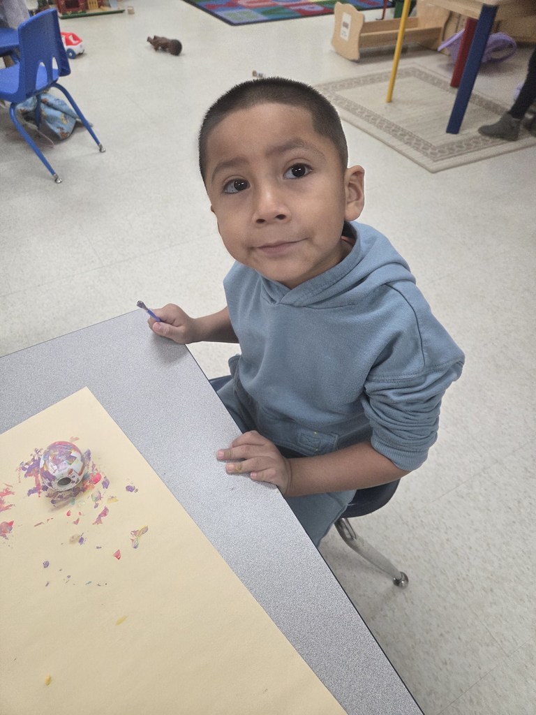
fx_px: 475
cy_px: 358
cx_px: 268
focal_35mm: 23
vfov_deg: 73.9
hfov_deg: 58.9
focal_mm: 5.4
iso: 250
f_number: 1.8
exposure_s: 1/120
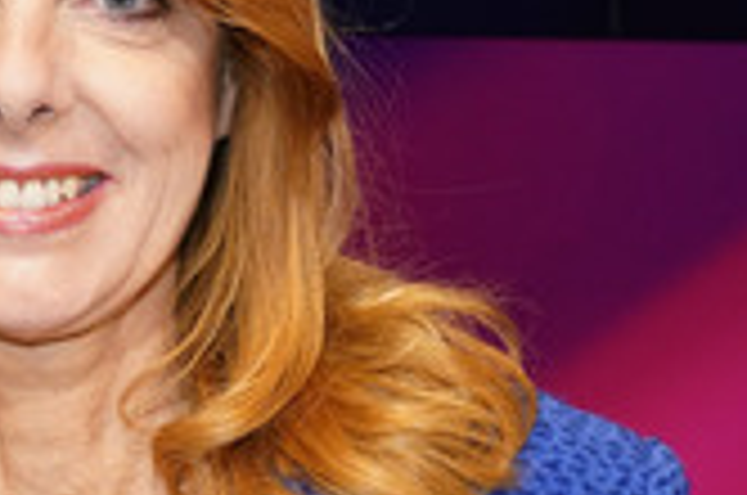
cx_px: 61
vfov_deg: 13.9
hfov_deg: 20.4
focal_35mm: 98
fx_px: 2030
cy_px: 234
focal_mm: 36
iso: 2000
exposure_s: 1/125
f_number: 5.6
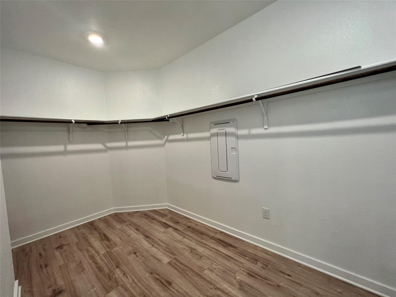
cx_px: 198
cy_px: 148
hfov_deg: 106.2
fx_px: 149
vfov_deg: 89.9
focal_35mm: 13
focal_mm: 1.57
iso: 200
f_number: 1.8
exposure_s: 1/120
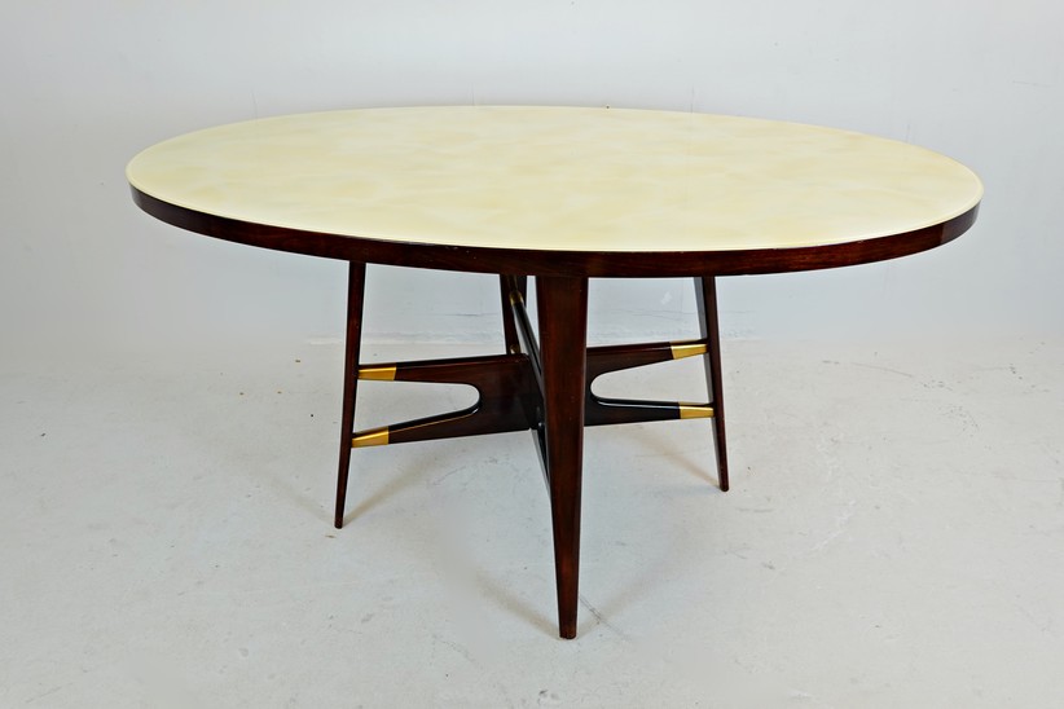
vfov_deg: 42.3
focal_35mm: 31
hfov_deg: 60.3
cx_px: 532
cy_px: 354
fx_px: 916
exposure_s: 1/40
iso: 200
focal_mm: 11.52
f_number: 3.5
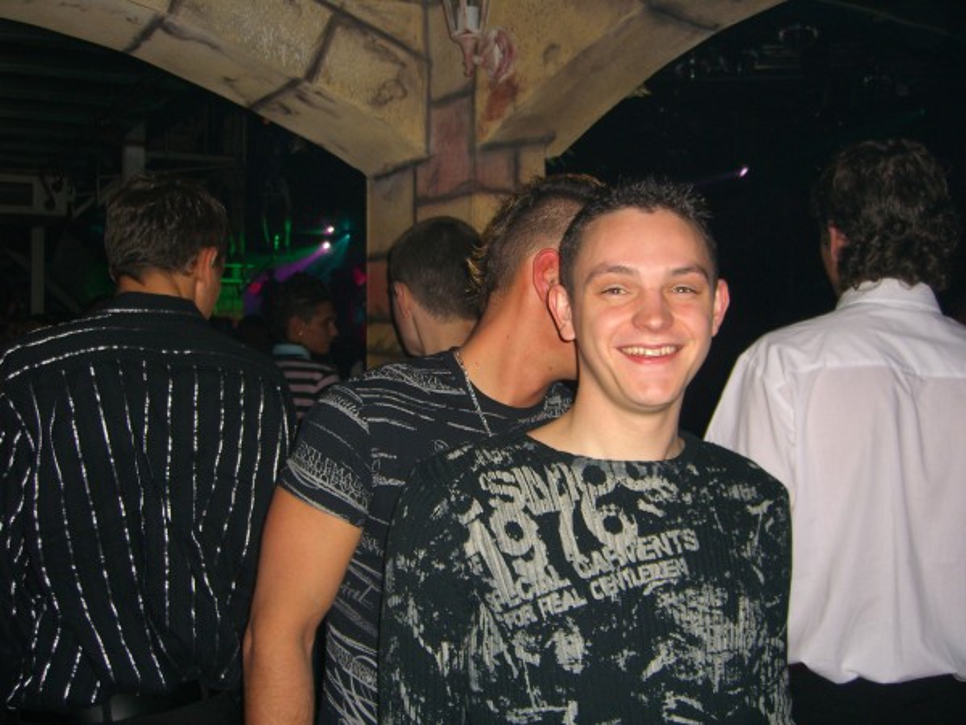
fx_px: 1060
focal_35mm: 38
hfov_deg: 49.0
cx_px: 483
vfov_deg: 37.7
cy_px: 362
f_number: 2.8
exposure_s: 1/60
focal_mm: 7.9
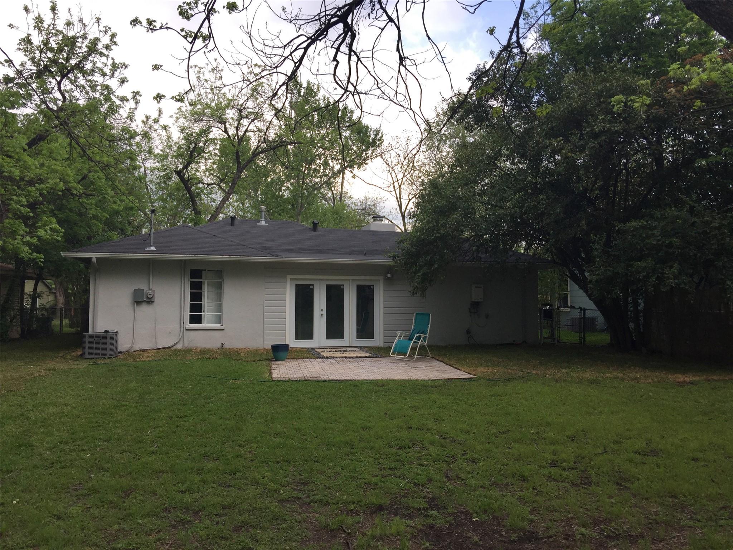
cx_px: 366
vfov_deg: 48.2
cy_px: 275
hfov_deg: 61.7
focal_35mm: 29
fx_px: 614
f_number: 2.2
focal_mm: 4.15
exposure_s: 1/289
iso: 32
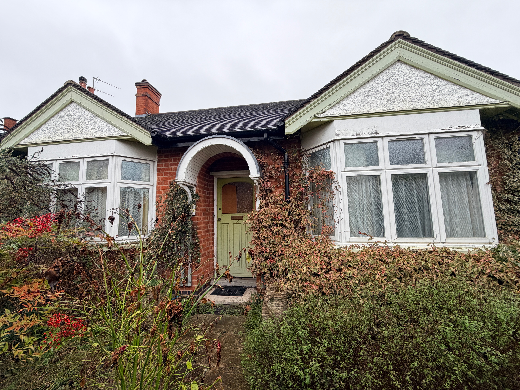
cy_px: 195
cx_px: 260
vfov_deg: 85.7
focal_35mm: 14
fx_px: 210
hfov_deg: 102.1
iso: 80
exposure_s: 1/121
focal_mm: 2.22
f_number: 2.2
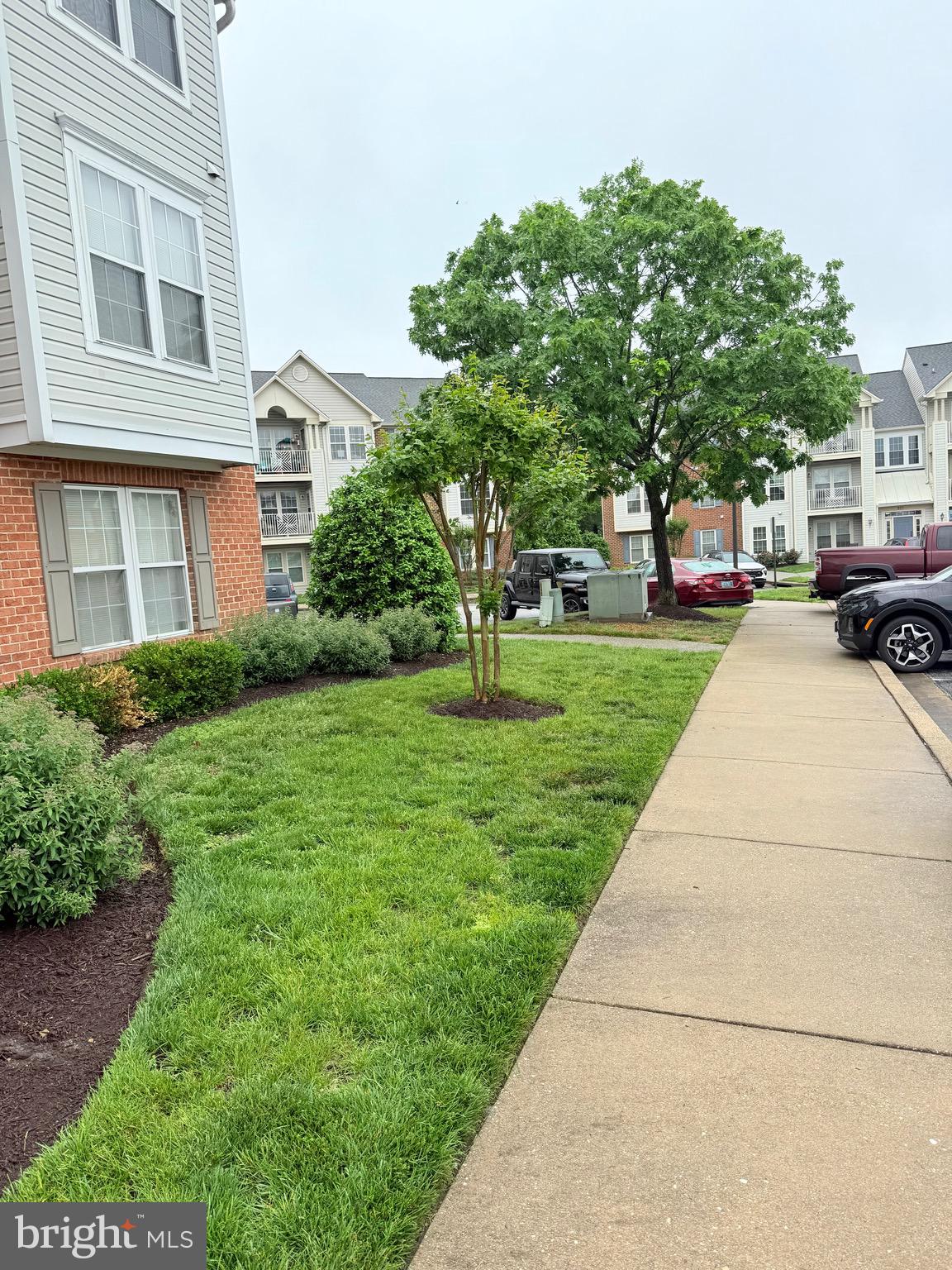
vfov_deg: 71.6
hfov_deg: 56.8
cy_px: 635
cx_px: 476
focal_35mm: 24
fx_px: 880
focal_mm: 6.76
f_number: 1.78
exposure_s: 1/1230
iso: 80
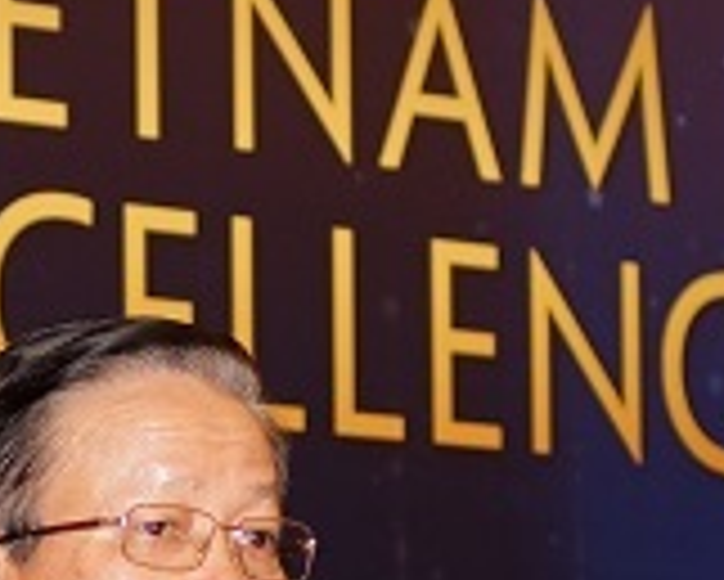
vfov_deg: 4.7
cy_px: 623
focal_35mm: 327
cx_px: 90
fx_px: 7021
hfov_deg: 5.9
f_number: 4
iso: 400
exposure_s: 1/60
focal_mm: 75
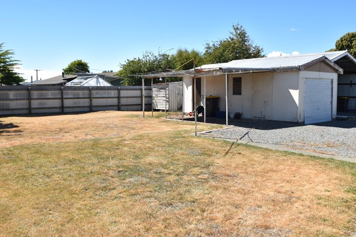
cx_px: 178
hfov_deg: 59.5
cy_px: 118
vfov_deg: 41.7
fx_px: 311
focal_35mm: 32
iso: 200
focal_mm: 21
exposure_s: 1/400
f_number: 10
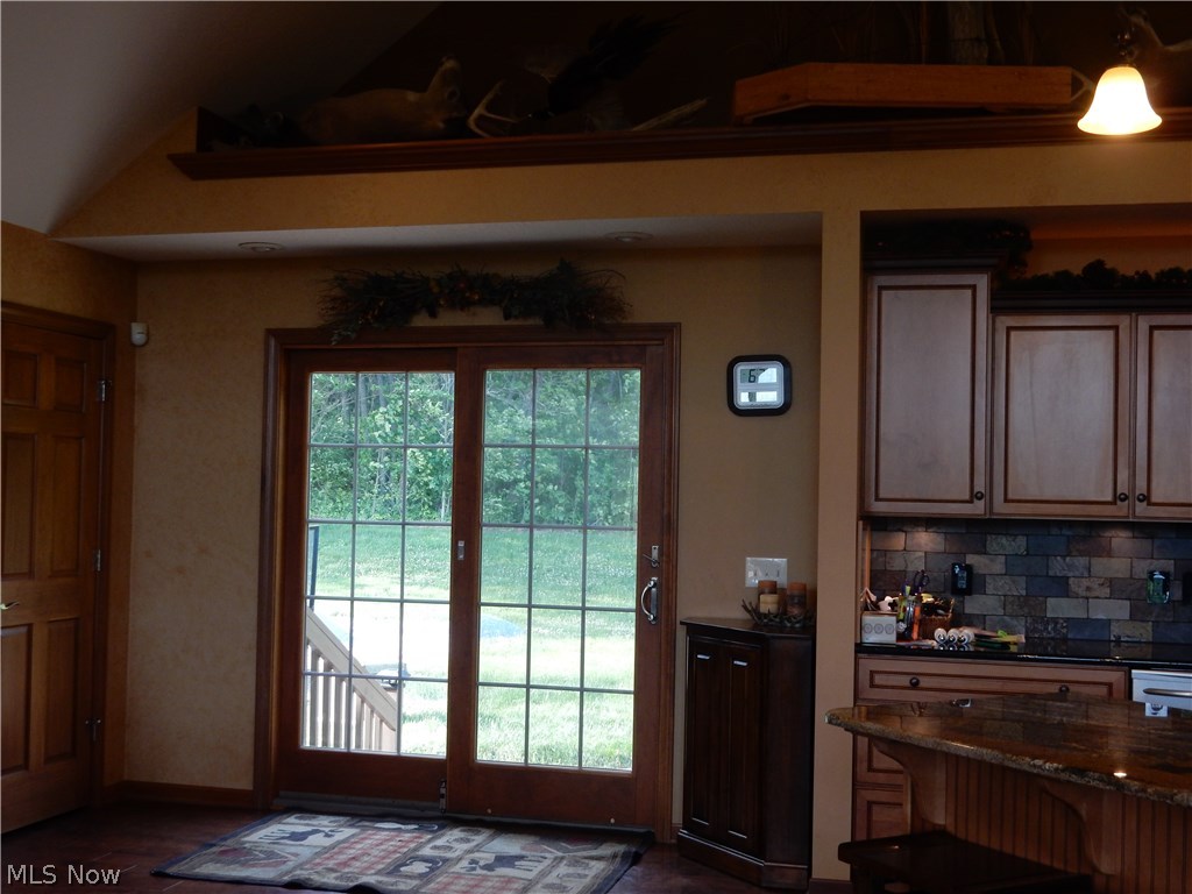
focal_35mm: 43
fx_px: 1481
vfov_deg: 33.6
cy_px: 447
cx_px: 596
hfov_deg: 43.9
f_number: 4.2
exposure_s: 1/30
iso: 200
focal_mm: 7.6
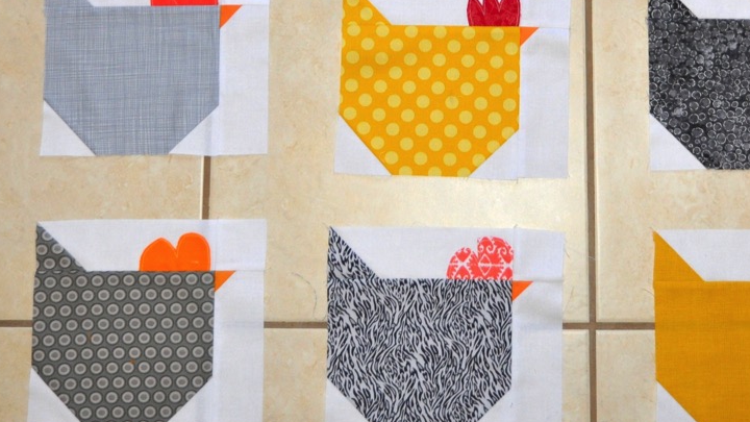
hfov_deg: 33.6
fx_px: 1235
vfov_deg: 18.8
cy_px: -13
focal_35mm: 62
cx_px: 476
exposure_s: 1/60
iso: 800
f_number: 3.8
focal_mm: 19
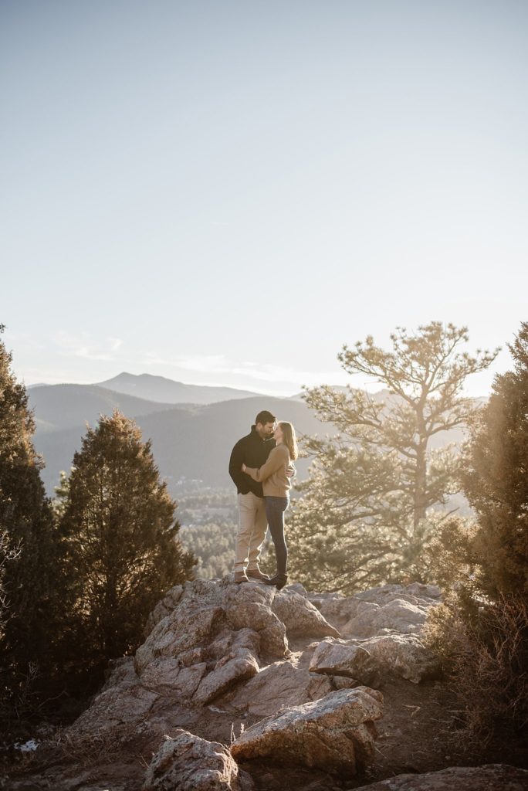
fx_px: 769
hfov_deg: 37.9
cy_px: 396
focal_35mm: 35
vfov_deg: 54.4
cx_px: 264
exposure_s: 1/2000
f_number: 2.5
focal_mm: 35
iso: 200
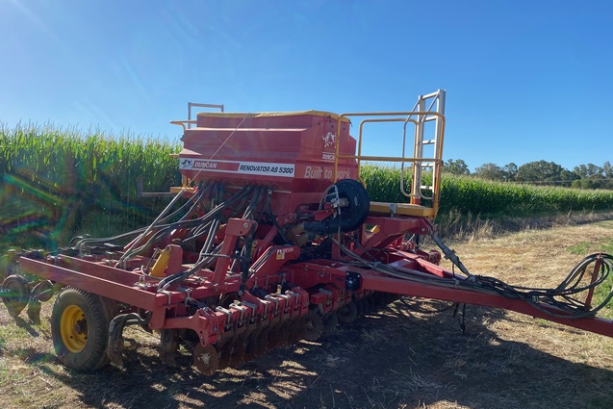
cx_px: 301
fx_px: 477
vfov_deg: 46.4
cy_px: 221
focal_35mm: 28
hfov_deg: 65.5
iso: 32
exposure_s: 1/2358
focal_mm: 4.25
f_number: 1.8
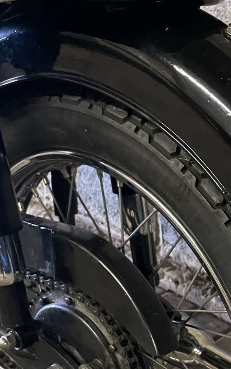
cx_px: 263
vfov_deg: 33.0
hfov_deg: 20.2
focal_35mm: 61
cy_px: 261
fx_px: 614
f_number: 1.6
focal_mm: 4.2
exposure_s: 1/25
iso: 640
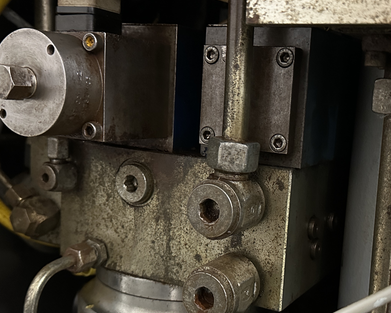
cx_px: 248
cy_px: 181
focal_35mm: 46
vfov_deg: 32.7
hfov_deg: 40.0
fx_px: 532
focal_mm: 6.86
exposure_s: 1/25
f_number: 1.78
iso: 1250
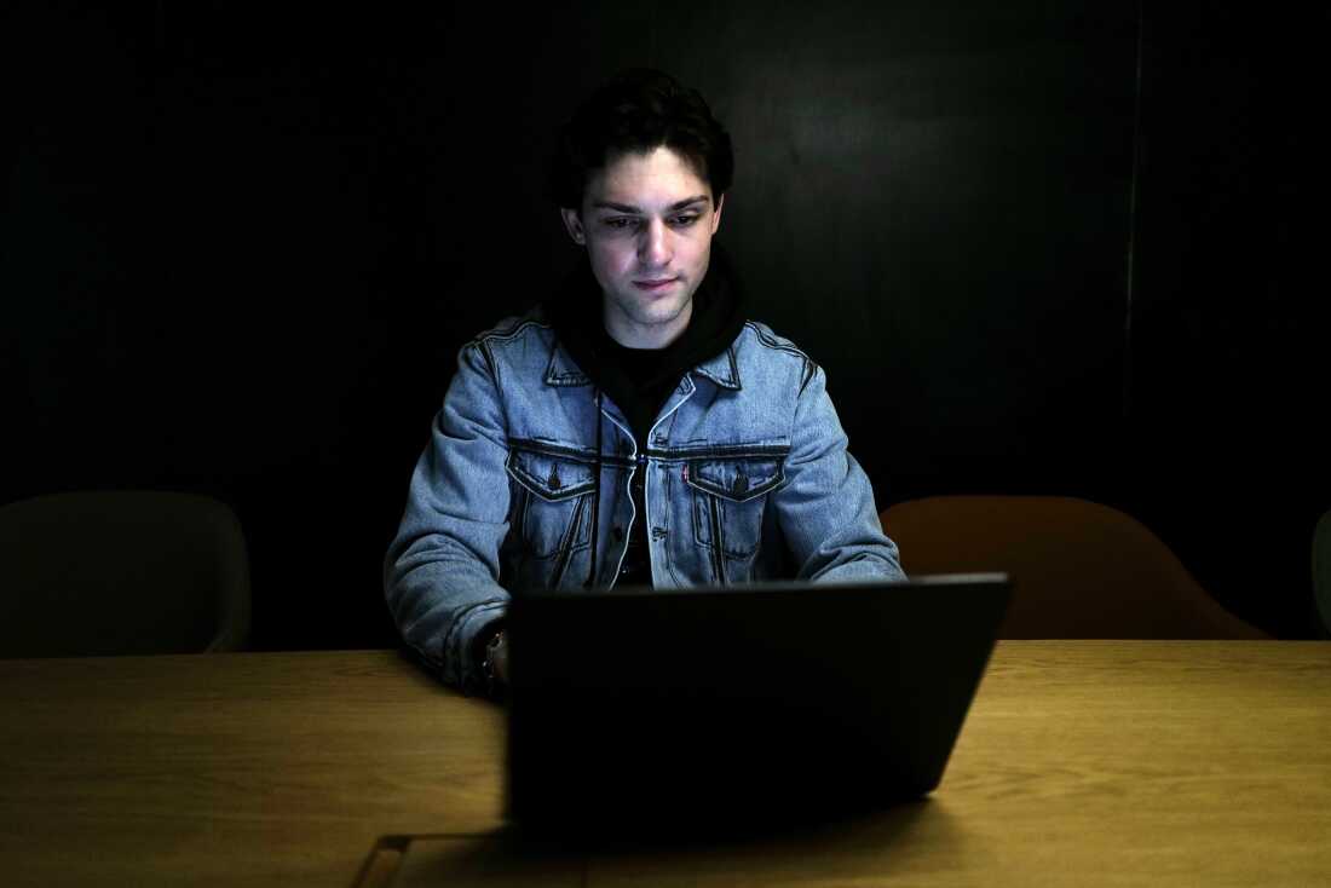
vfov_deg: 46.4
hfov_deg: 65.5
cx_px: 666
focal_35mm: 28
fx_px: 1035
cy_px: 444
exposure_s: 1/125
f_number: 1.8
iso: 800
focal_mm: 28
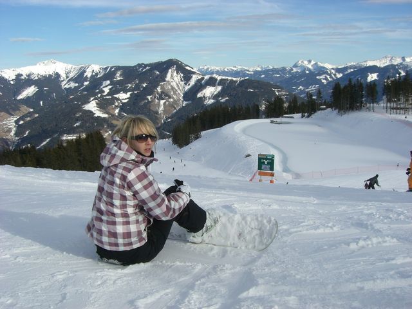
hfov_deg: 49.0
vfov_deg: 37.7
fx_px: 452
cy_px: 154
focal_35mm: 38
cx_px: 206
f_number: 4.3
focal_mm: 6.2
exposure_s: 1/640
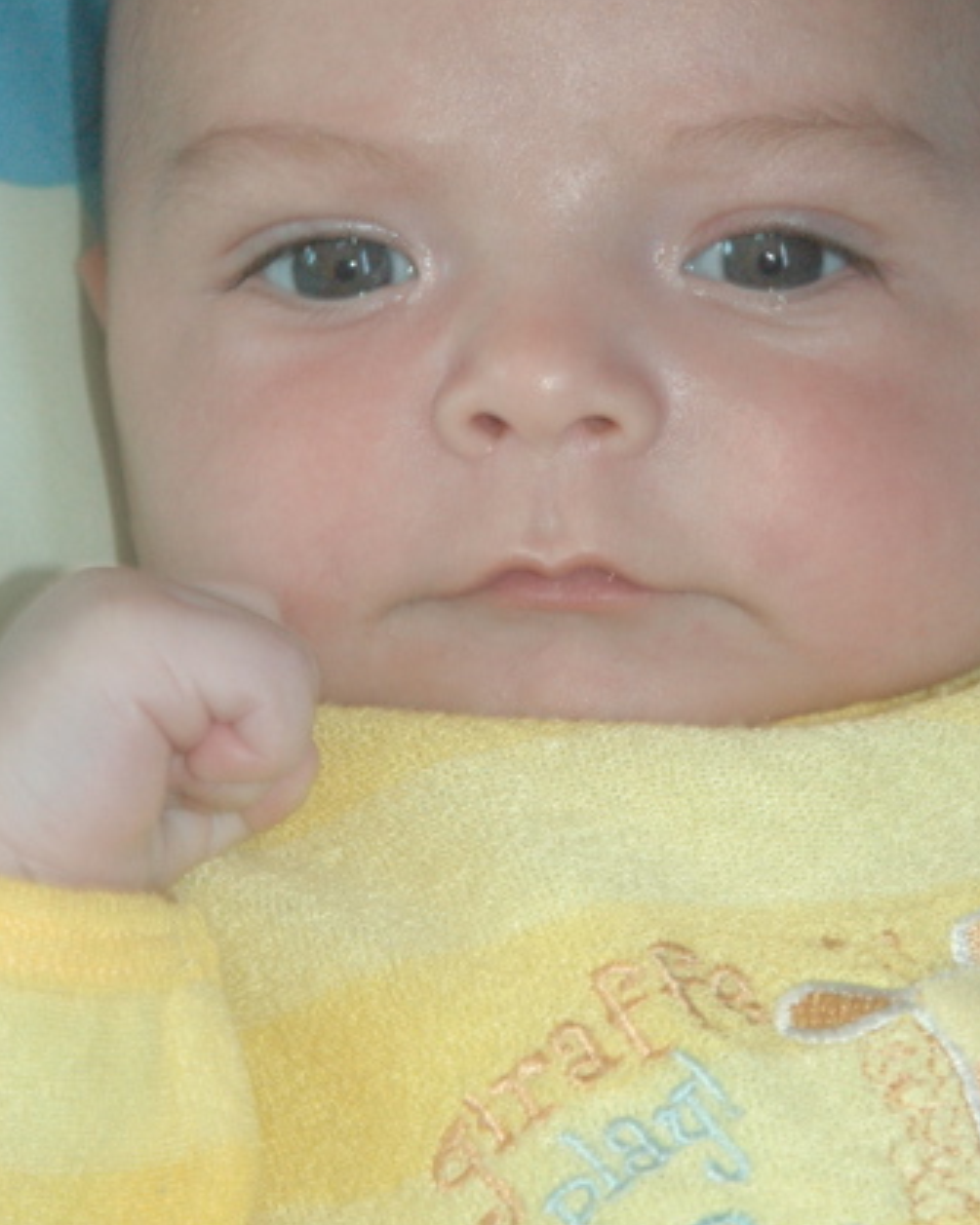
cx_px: 613
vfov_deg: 9.0
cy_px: 515
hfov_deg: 7.2
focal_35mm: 215
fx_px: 7798
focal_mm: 100
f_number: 9
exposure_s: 1/60
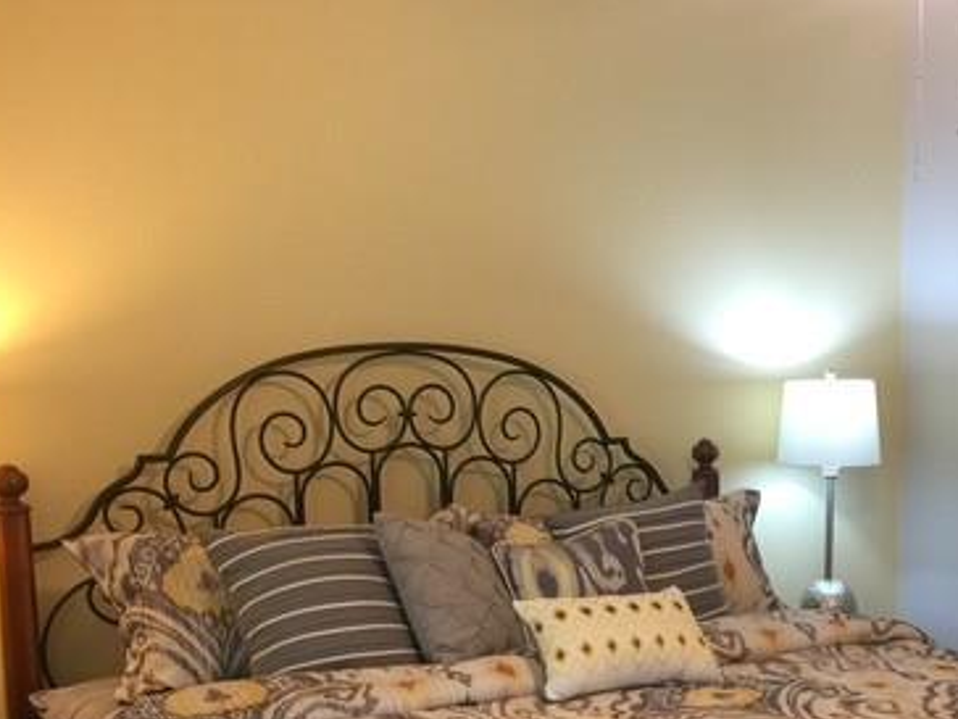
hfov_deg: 36.9
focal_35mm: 51
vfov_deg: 27.8
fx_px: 1411
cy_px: 606
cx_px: 682
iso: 40
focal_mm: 4.15
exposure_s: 1/15
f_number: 2.2
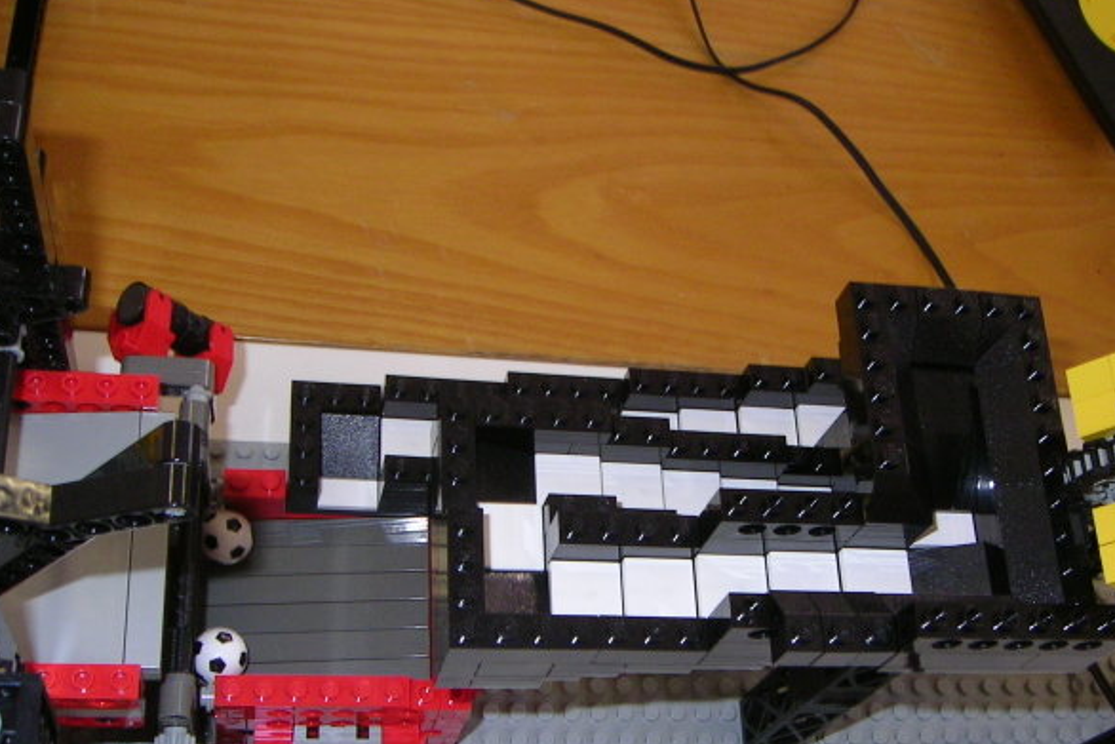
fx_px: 1425
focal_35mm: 46
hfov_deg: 42.5
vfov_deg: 29.2
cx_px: 674
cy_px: 455
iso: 100
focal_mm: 5.6
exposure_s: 1/30
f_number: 4.8
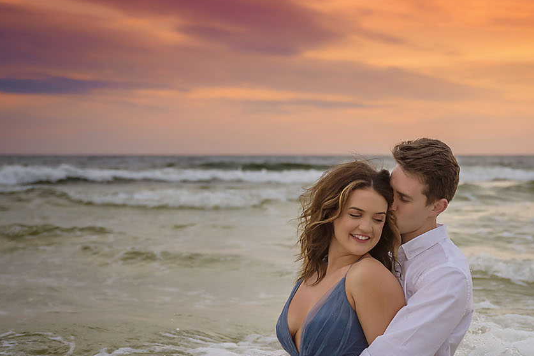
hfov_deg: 26.2
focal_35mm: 77
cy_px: 254
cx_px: 361
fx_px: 1142
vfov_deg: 17.6
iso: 500
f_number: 3.2
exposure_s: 1/2000
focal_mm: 43
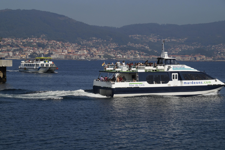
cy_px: 75
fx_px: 750
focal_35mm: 120
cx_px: 112
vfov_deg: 11.4
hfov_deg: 17.1
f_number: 9
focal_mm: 80
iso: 400
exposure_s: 1/1600
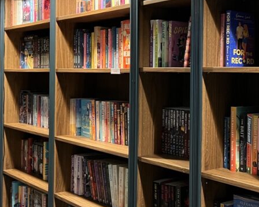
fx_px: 444
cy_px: 75
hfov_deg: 32.0
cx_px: 190
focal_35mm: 58
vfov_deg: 26.1
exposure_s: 1/40
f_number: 1.5
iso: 640
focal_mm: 5.7
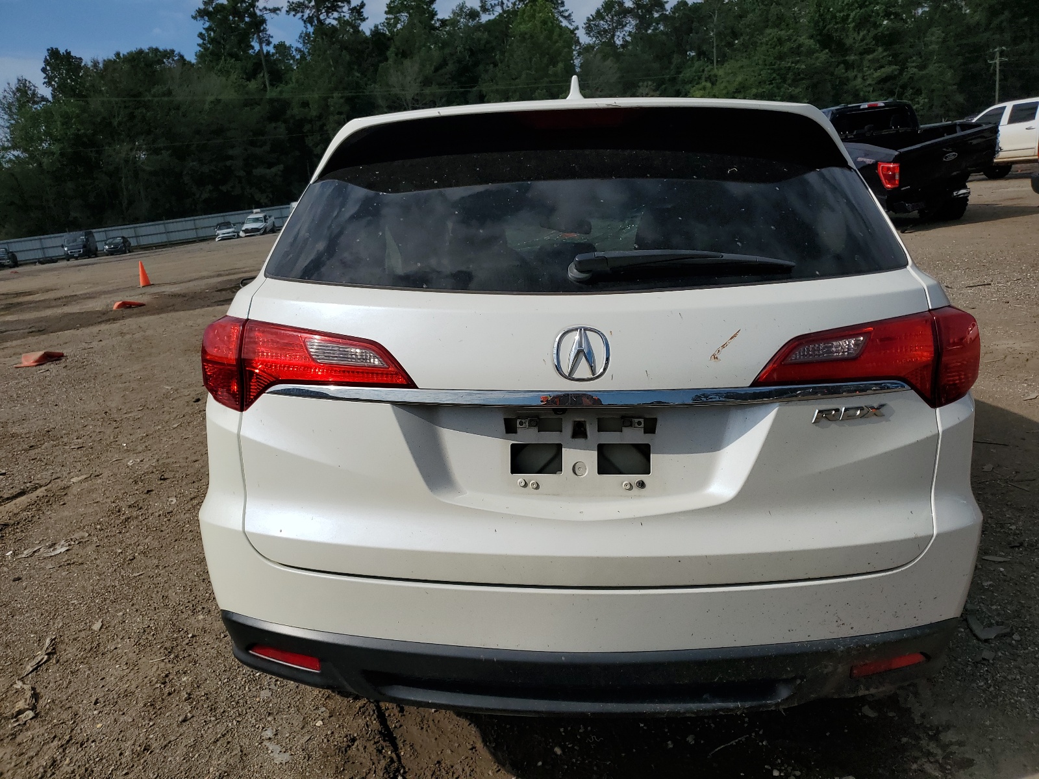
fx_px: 780
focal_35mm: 26
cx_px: 520
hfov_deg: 67.3
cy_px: 390
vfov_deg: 53.1
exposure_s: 1/10000
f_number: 1.5
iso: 50
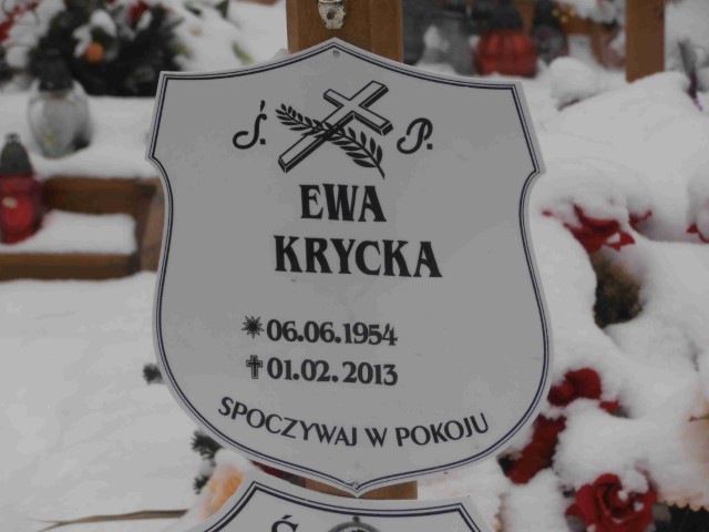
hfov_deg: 11.9
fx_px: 3400
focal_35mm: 166
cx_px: 354
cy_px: 266
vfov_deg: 8.9
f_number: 5.9
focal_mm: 29.44
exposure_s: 1/640
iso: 80
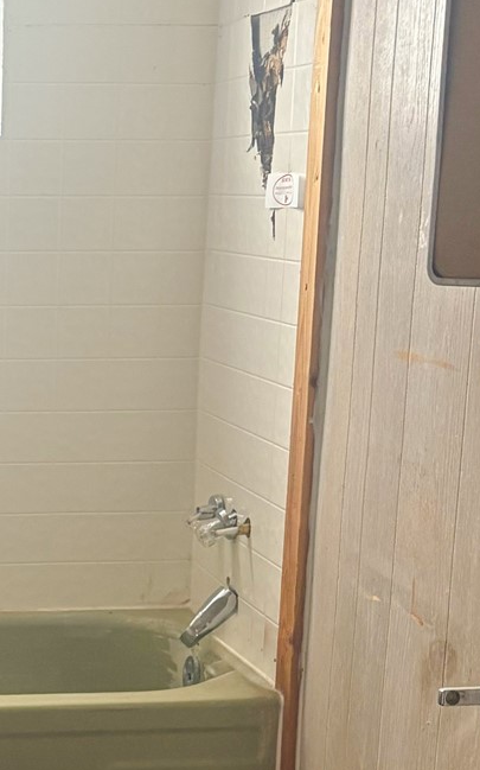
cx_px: -95
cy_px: 709
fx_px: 1823
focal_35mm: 87
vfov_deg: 23.1
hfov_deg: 14.5
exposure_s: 1/60
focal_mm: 5.96
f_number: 1.6
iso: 200
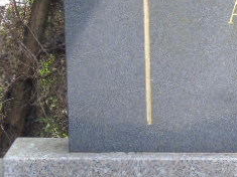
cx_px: 266
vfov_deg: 5.0
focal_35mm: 294
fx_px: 2012
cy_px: 19
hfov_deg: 6.7
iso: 80
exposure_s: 1/40
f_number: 4.4
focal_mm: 19
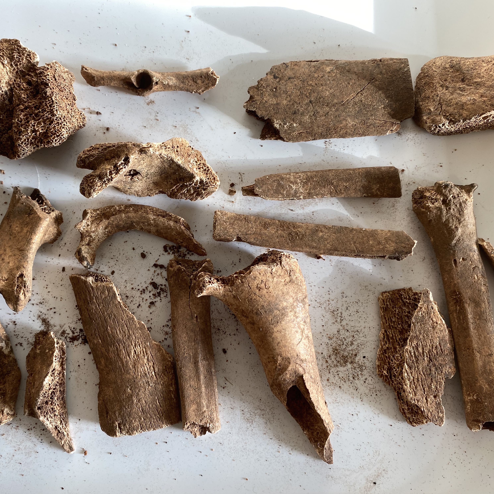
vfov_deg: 52.5
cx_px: 217
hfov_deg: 52.4
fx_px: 501
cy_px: 244
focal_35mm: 31
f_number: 1.8
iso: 64
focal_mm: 4.25
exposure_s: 1/100
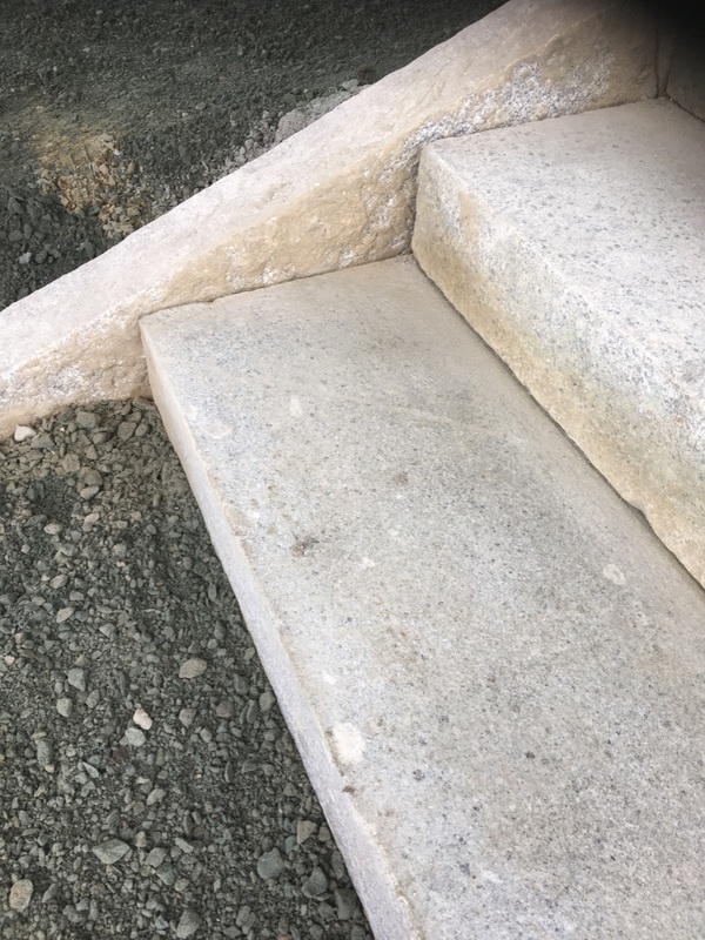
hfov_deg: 48.2
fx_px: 787
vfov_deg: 61.7
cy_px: 470
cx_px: 352
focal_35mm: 29
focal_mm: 4.15
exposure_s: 1/100
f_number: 2.2
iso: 25
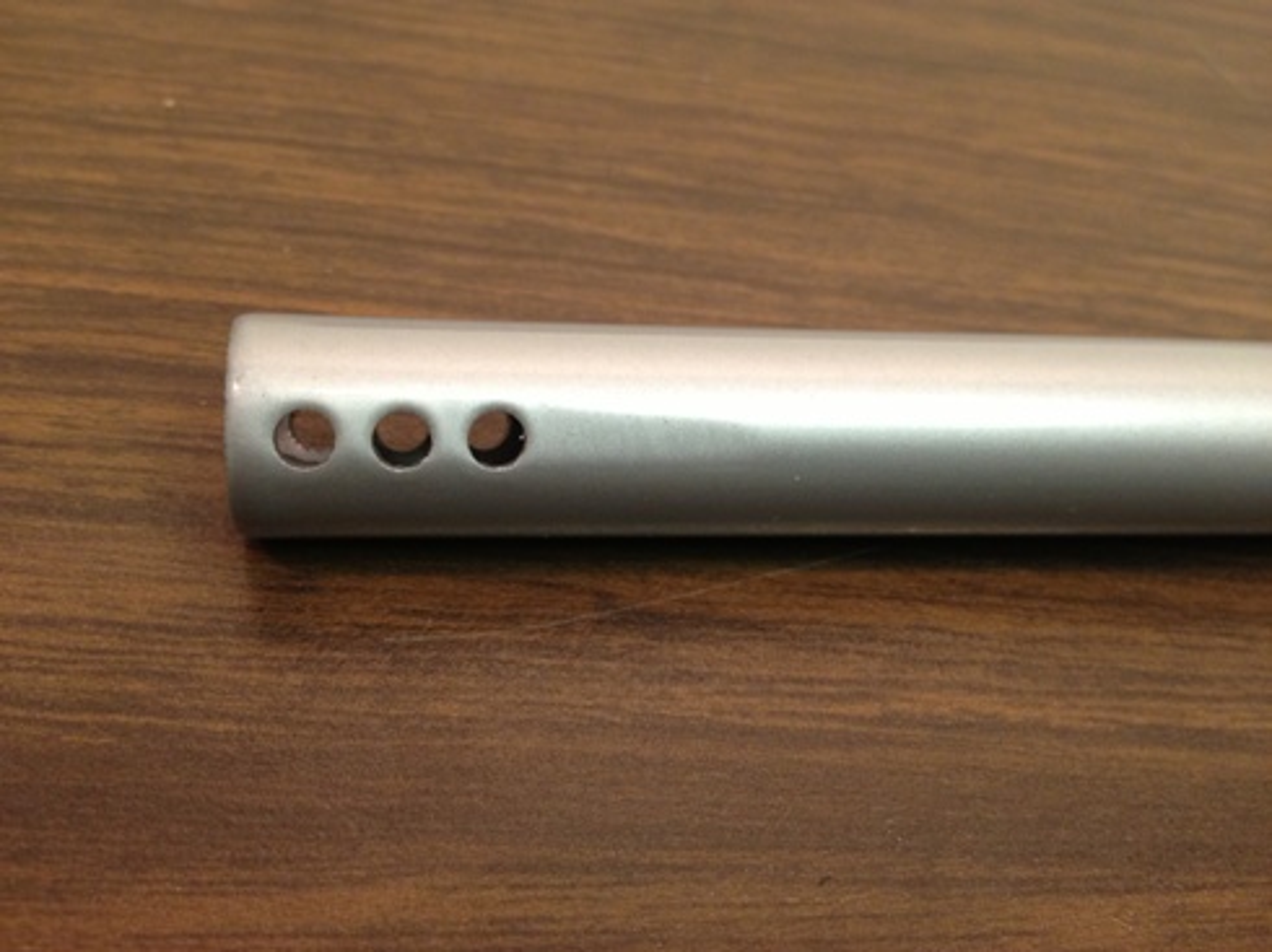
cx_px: 636
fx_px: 1285
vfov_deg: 40.7
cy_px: 476
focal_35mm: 35
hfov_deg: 52.6
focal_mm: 4.28
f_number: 2.4
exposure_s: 1/20
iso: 160
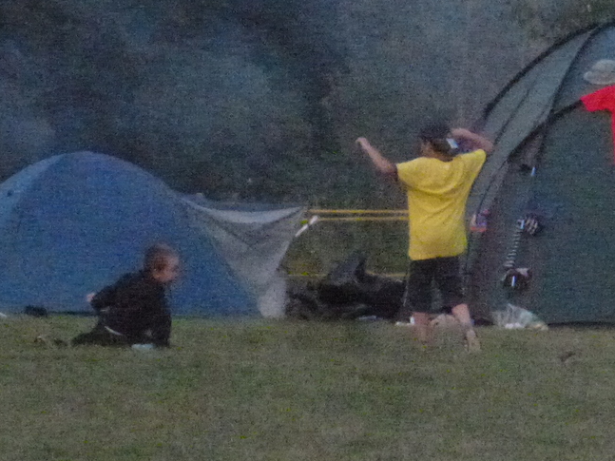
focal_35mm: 696
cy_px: 217
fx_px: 12363
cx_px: 325
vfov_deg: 2.1
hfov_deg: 2.8
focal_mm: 45
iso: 1600
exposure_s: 1/80
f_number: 5.9
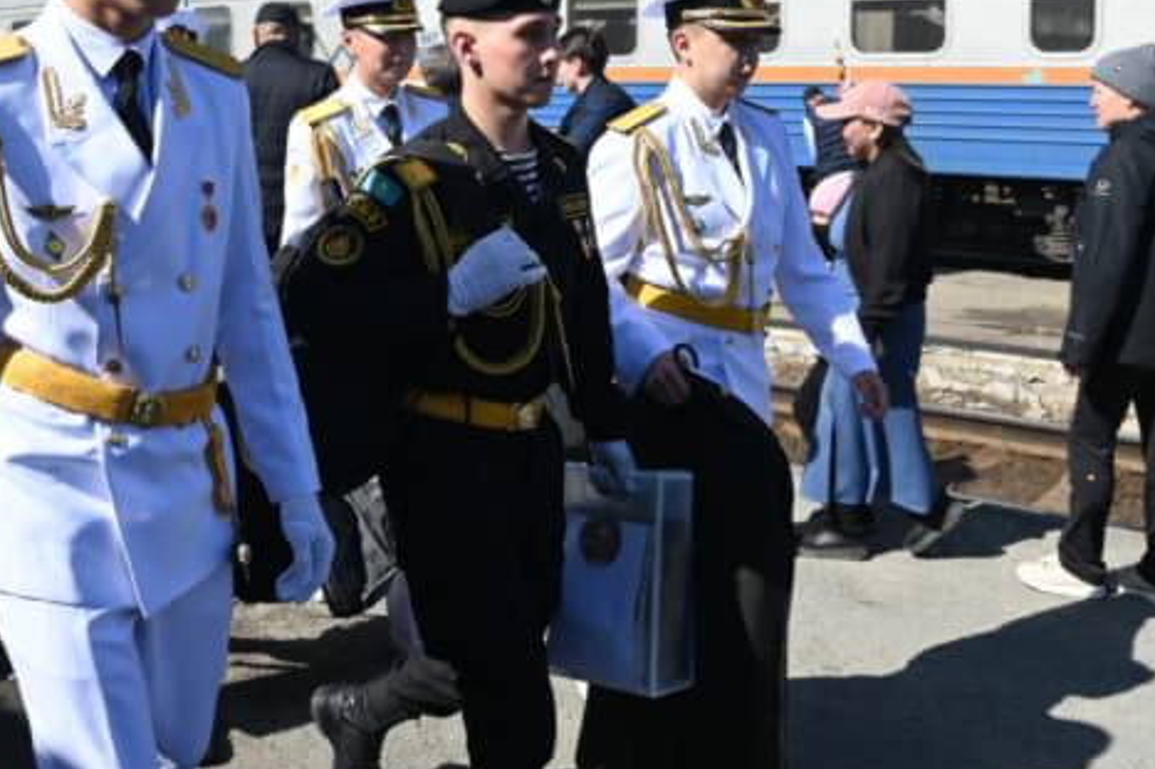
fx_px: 1347
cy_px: 227
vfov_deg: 31.5
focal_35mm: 42
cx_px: 522
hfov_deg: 46.4
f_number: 6.3
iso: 100
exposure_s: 1/320
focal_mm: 28
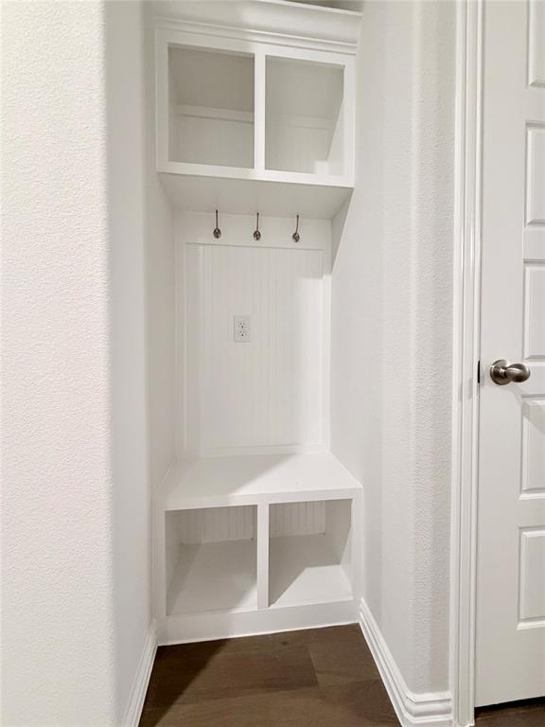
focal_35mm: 14
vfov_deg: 102.1
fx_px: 294
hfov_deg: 85.7
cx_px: 272
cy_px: 364
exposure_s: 1/60
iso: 400
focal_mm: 2.22
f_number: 2.2
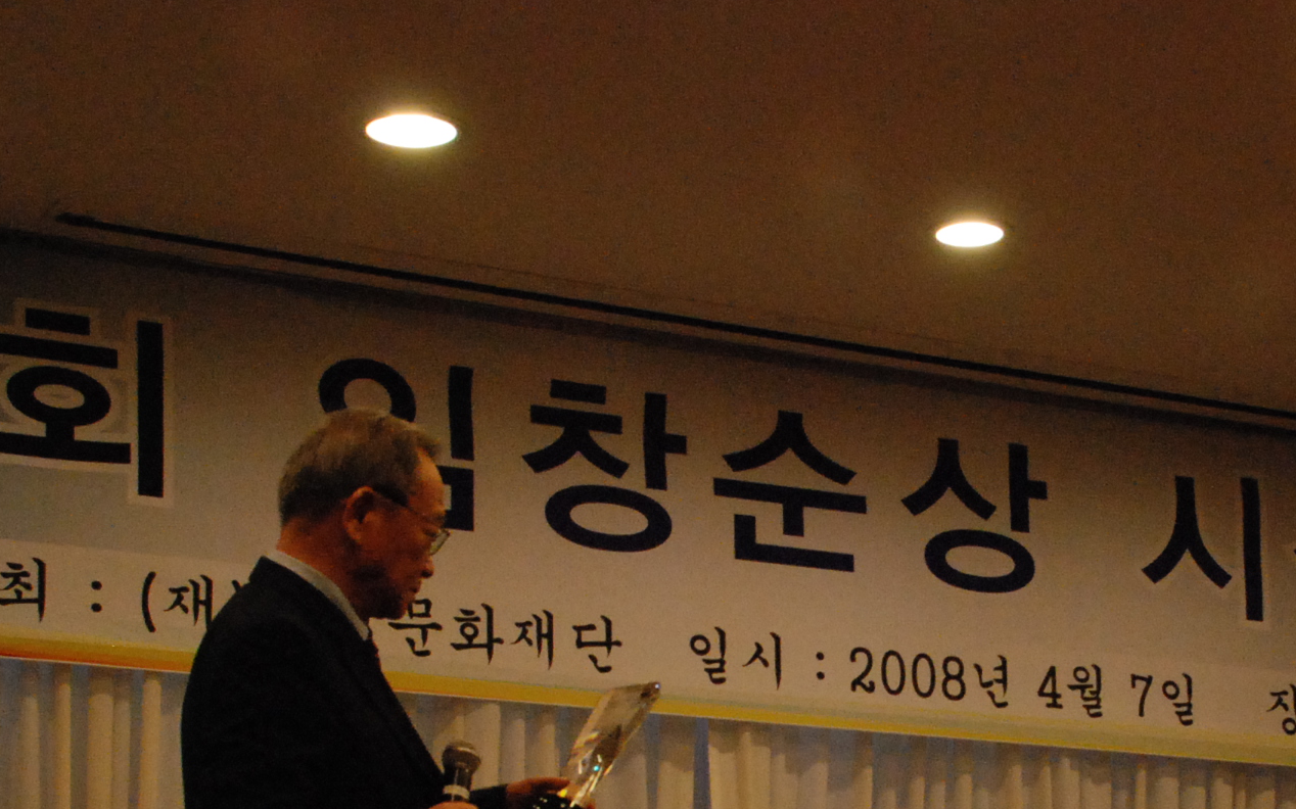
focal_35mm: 91
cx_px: 939
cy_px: 847
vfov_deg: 14.1
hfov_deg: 22.6
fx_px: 3214
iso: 1600
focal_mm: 26
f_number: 6.3
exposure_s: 1/160
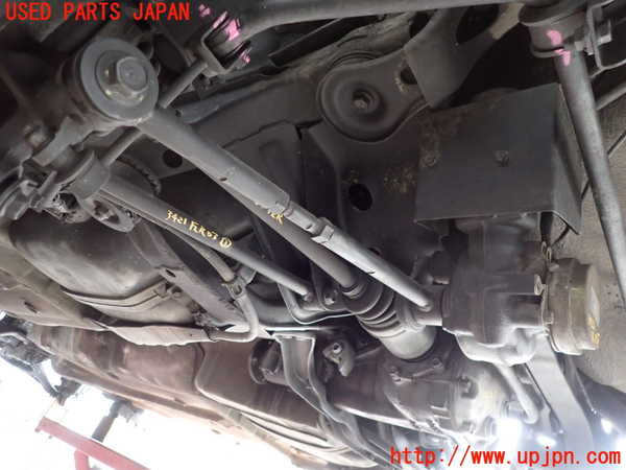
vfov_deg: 54.9
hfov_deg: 69.4
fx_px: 452
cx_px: 313
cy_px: 235
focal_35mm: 25
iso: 640
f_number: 2
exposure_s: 1/30
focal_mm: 4.5
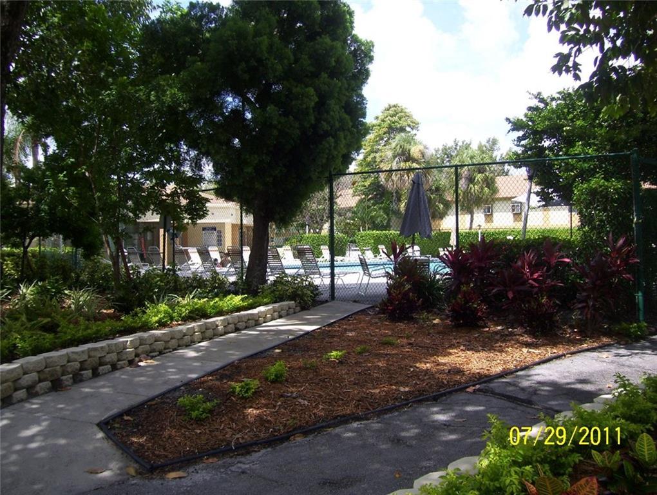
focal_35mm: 36
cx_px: 328
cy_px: 248
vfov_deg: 39.7
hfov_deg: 51.3
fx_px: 684
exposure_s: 1/640
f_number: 2.7
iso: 80
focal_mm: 6
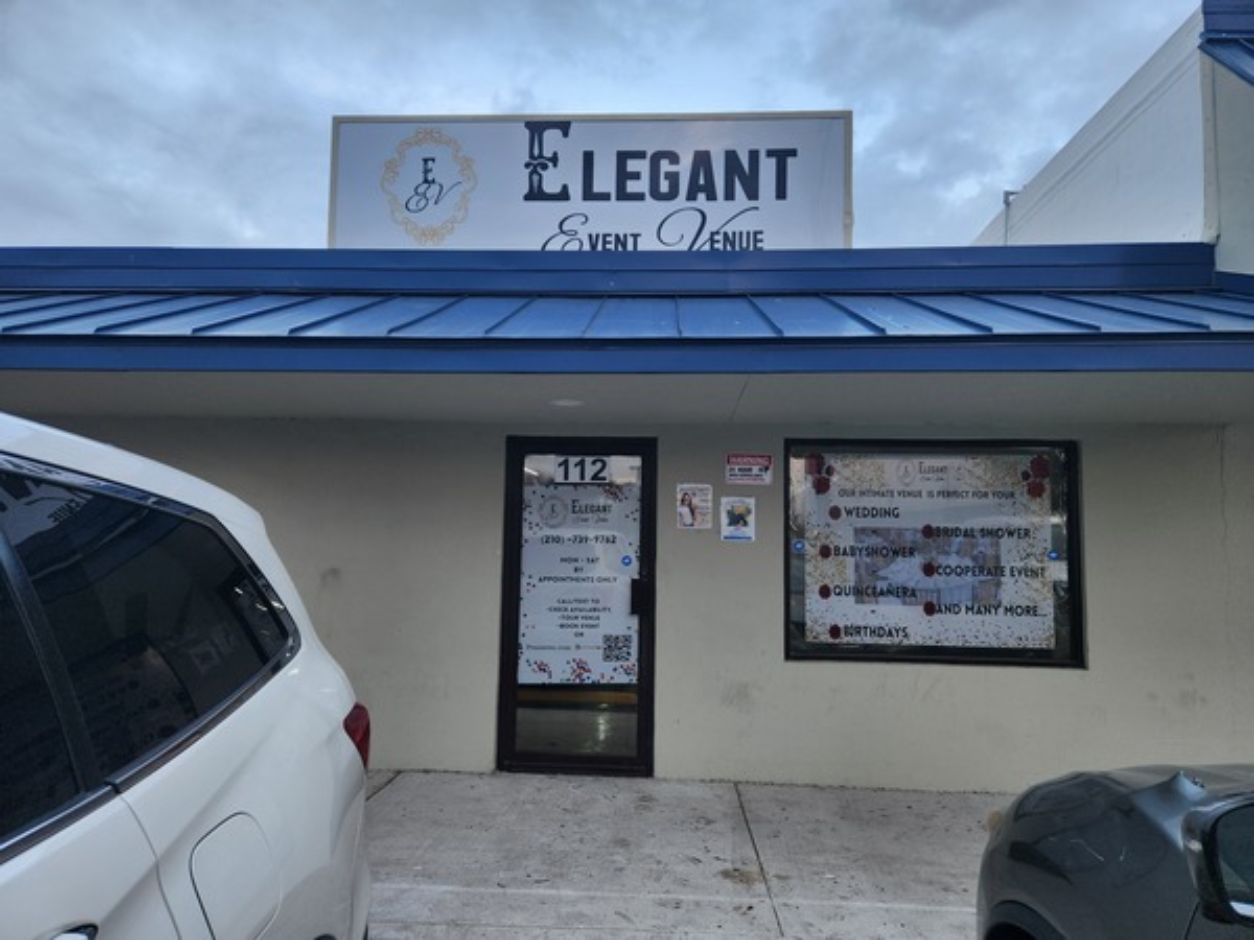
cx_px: 627
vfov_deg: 58.9
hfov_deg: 73.9
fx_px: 833
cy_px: 470
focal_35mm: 23
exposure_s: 1/180
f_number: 1.8
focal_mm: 5.4
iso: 80
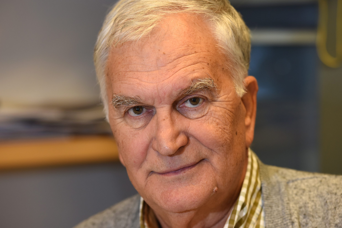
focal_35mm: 150
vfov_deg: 9.1
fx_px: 1425
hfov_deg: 13.7
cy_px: 114
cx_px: 171
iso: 1000
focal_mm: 150
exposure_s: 1/200
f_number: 4
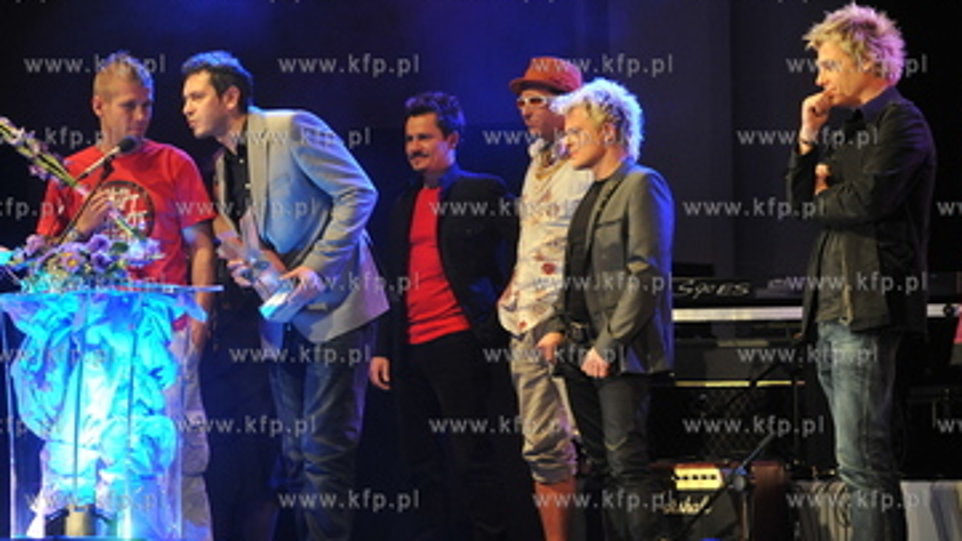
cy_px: 317
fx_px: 3316
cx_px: 442
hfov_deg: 16.5
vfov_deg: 9.3
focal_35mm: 130
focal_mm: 112
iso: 2000
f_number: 4
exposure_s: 1/160
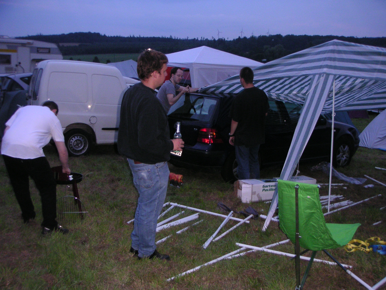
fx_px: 424
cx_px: 193
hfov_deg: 49.0
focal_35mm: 38
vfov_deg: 37.7
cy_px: 145
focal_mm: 6
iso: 160
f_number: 2.8
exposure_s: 1/45
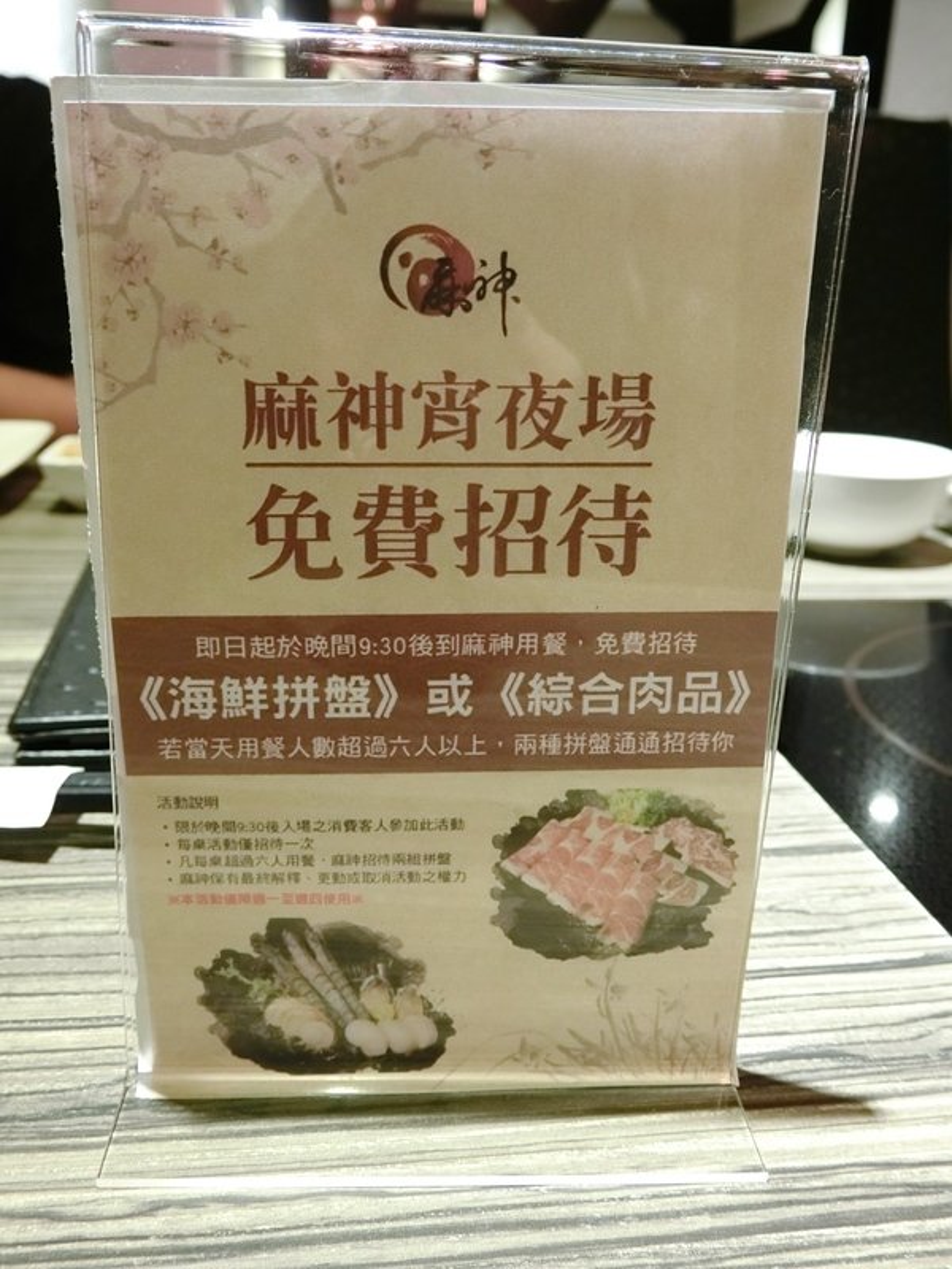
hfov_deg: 40.7
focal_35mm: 35
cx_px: 476
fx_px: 1283
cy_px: 634
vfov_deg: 52.6
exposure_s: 1/8
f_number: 3.2
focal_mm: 7.2
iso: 400
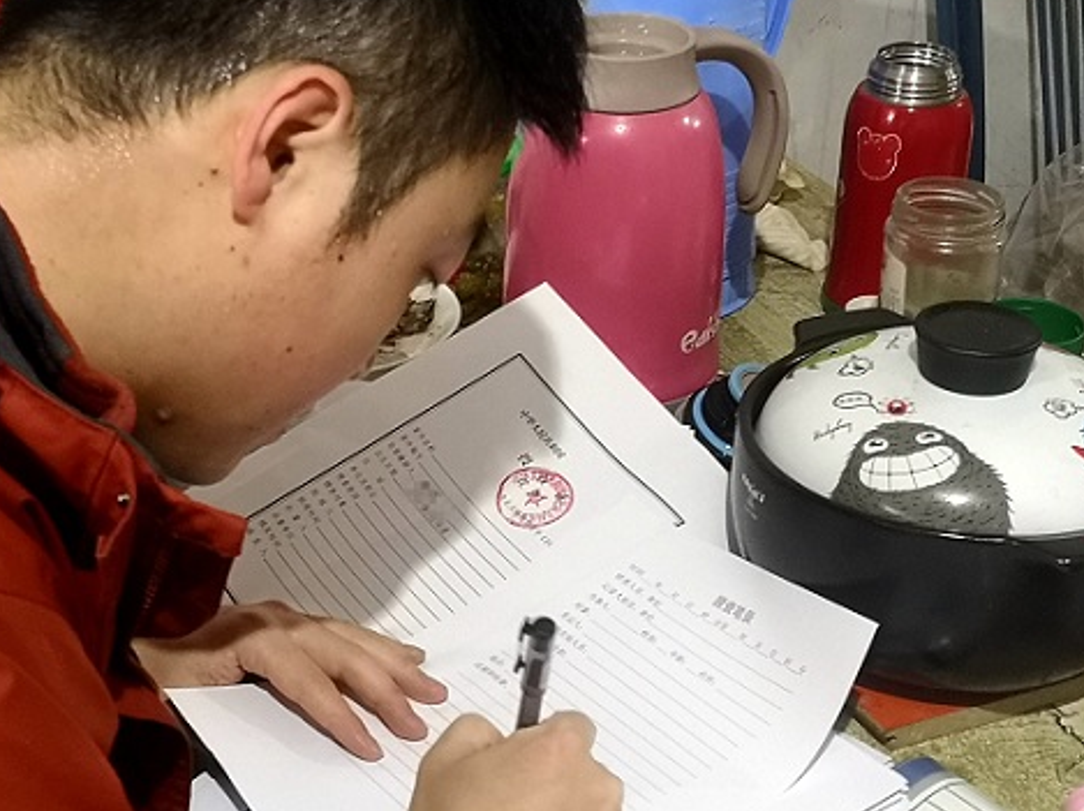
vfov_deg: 21.0
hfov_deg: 27.7
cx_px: 377
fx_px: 2190
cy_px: 437
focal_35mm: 70
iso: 500
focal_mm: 3.95
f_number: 1.8
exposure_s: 1/20
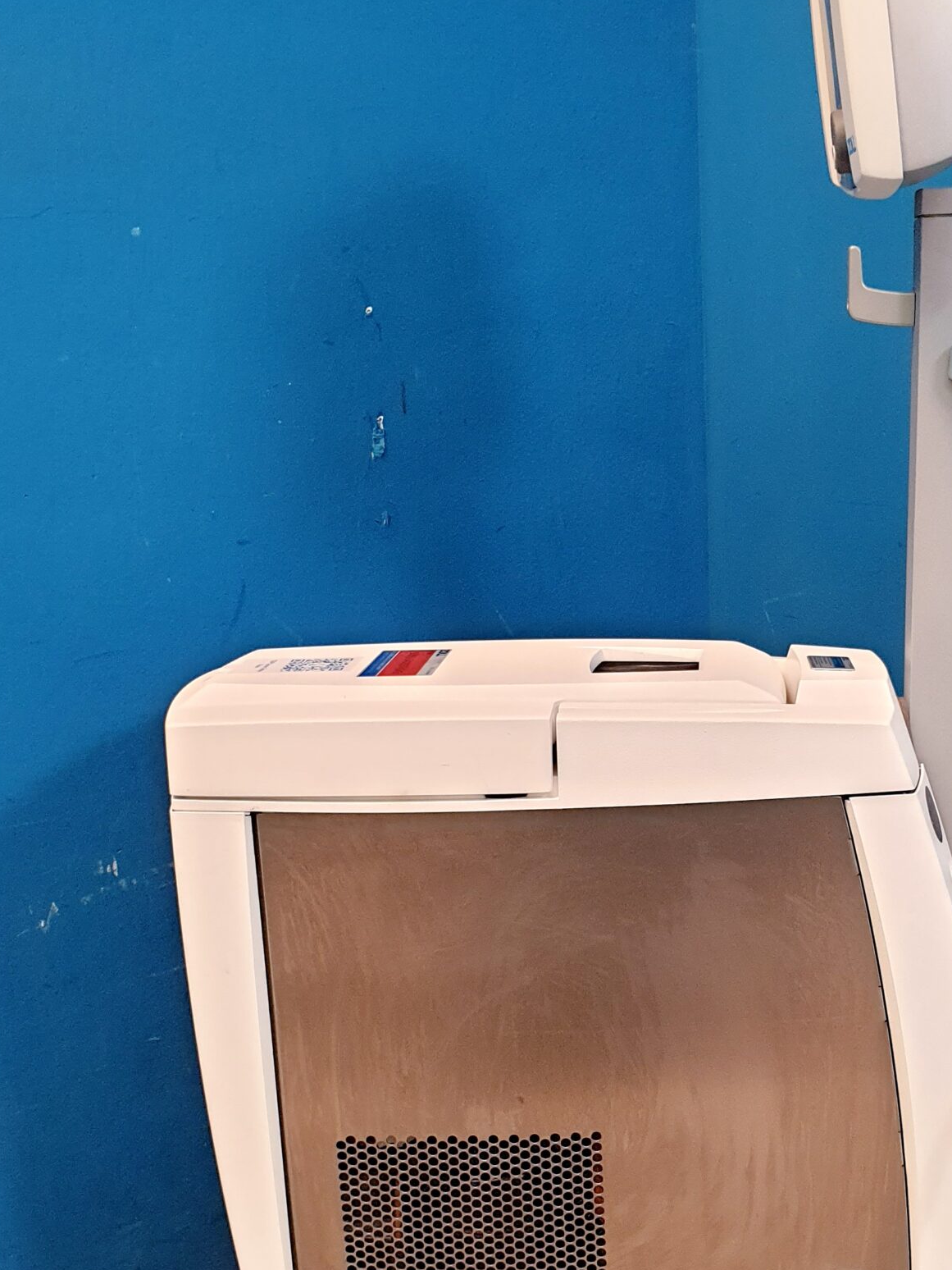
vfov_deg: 43.6
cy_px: 780
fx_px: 1577
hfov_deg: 33.2
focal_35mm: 43
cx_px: 662
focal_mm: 4.3
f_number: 2.4
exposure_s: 1/50
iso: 320
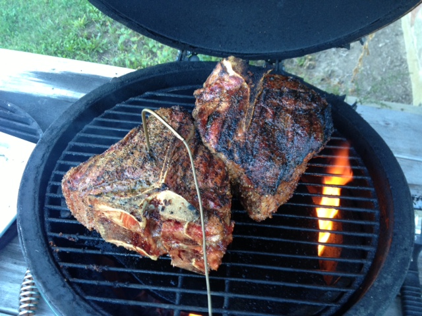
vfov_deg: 40.7
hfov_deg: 52.6
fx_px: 427
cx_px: 211
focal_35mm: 35
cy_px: 158
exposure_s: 1/20
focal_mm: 4.28
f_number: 2.4
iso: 100
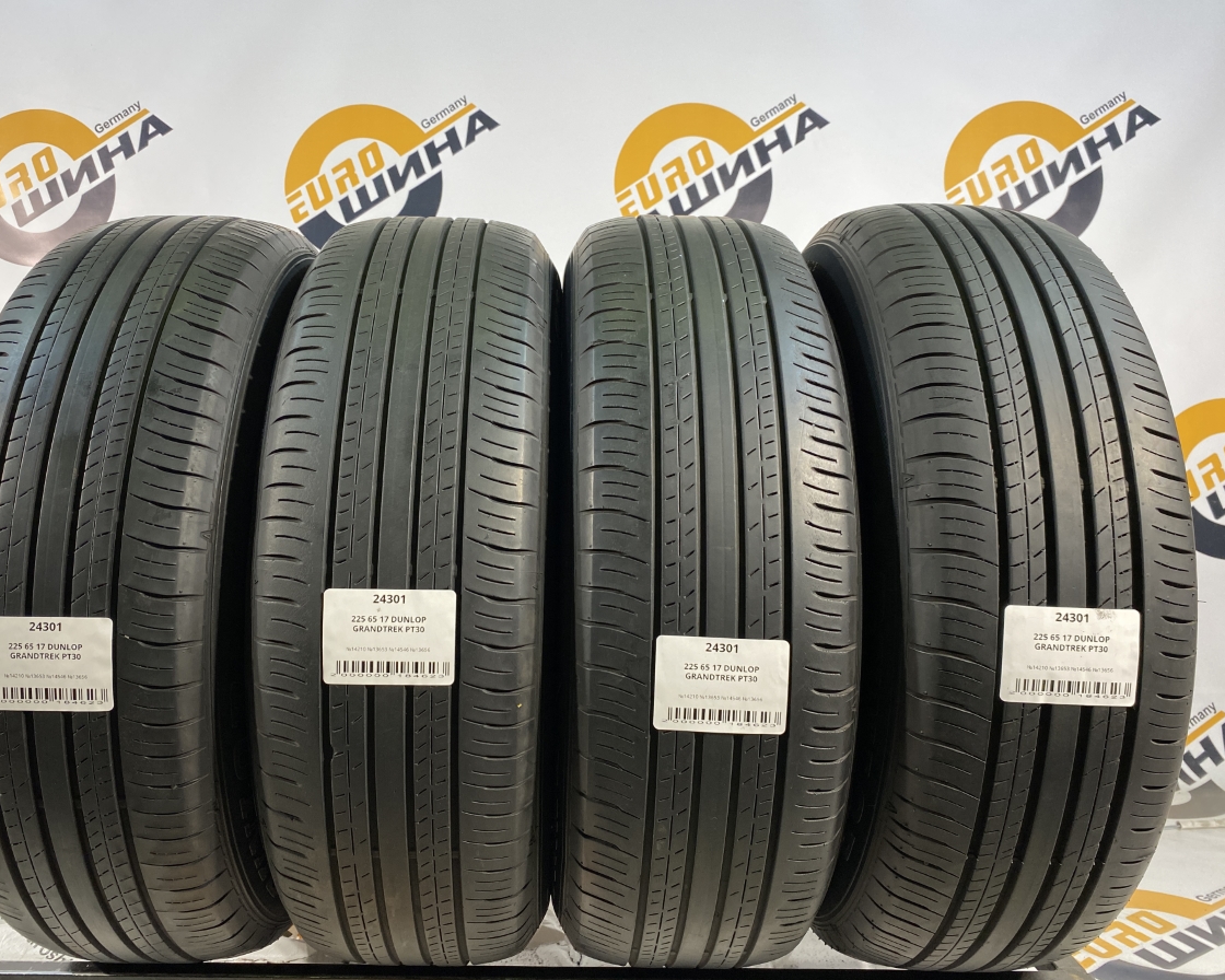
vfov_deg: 50.0
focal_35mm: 29
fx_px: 1051
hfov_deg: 60.4
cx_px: 564
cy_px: 464
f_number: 1.8
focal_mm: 4.25
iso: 80
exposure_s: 1/100
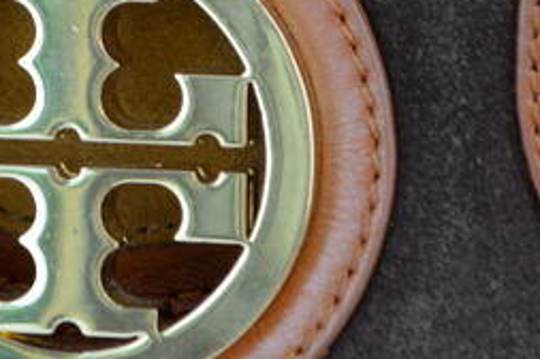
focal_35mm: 228
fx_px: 3421
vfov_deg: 6.0
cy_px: 92
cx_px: 92
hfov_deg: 9.0
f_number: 5.6
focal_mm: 55
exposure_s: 1/25
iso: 400
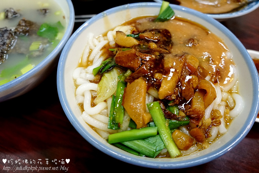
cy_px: 86
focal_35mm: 30
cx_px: 130
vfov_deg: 43.6
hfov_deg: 61.9
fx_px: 216
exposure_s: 1/60
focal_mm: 20
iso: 1250
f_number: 4
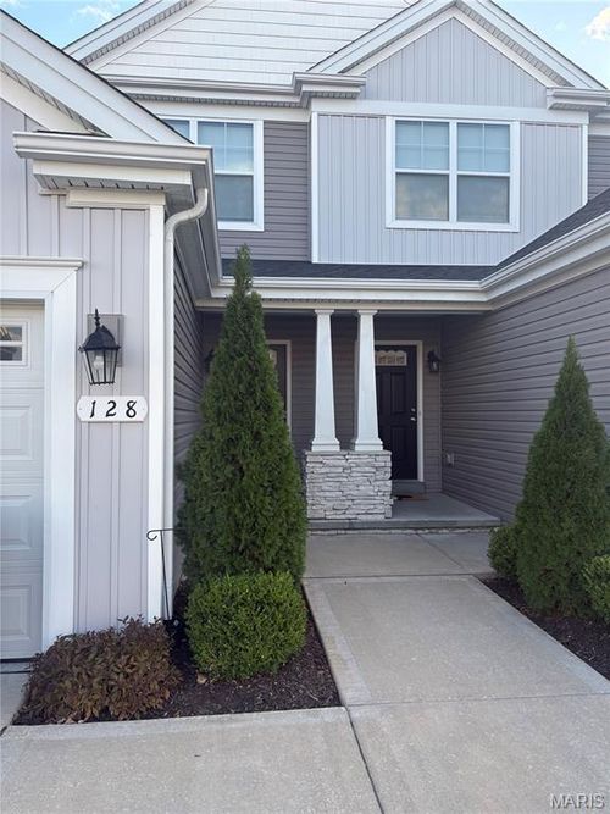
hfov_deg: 53.0
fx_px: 611
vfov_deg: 67.3
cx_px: 305
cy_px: 407
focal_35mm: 26
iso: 50
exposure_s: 1/412
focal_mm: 5.96
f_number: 1.6
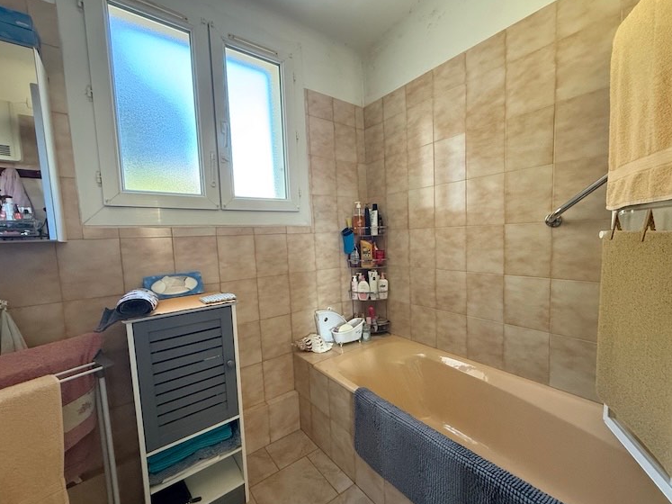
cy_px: 258
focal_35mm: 15
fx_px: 291
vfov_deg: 81.7
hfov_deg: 98.1
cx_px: 352
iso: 500
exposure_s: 1/60
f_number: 2.2
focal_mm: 2.22
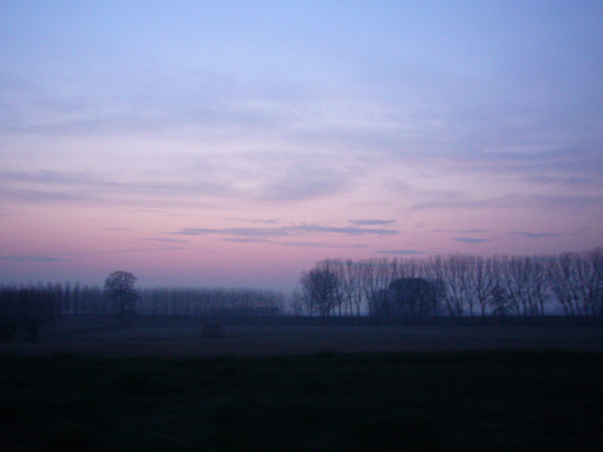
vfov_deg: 41.8
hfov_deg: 53.9
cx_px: 274
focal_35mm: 34
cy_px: 222
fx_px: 592
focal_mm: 4.6
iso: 200
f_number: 2.8
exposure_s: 1/8
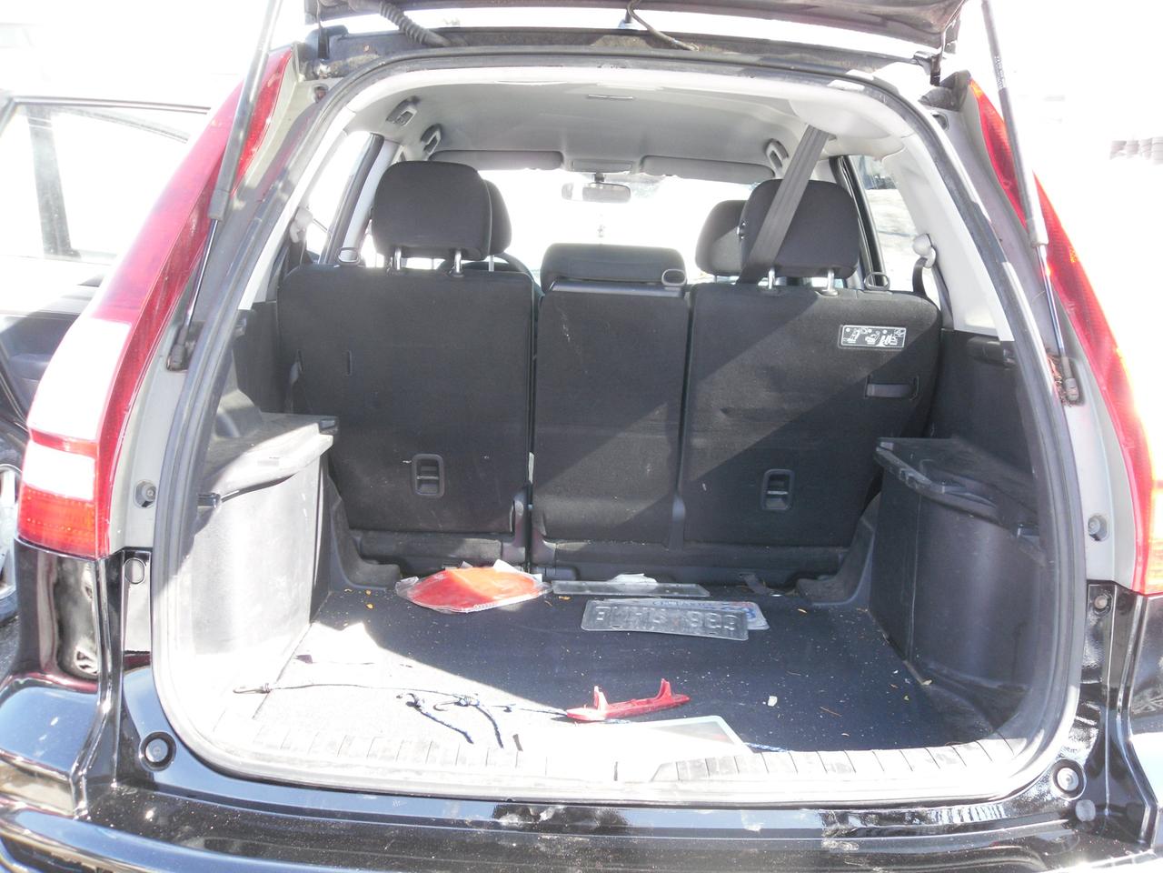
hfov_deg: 52.6
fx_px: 1176
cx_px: 582
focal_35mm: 35
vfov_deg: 40.7
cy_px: 436
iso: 100
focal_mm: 6.3
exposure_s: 1/76
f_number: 3.5
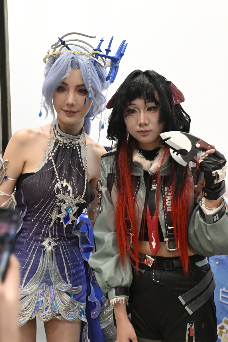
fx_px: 437
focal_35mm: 46
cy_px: 171
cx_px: 114
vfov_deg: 42.7
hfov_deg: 29.2
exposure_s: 1/50
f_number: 4
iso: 1400
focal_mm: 46
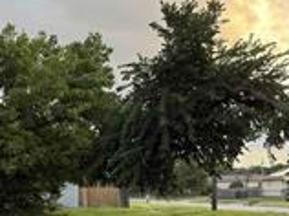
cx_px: 5
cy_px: 237
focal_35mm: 81
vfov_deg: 17.5
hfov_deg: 23.2
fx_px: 675
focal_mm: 6.76
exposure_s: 1/345
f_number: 1.78
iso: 100
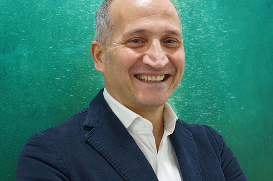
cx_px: 155
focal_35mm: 55
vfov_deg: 24.5
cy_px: 81
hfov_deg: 36.2
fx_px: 416
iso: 800
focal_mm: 30
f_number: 4
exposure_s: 1/40
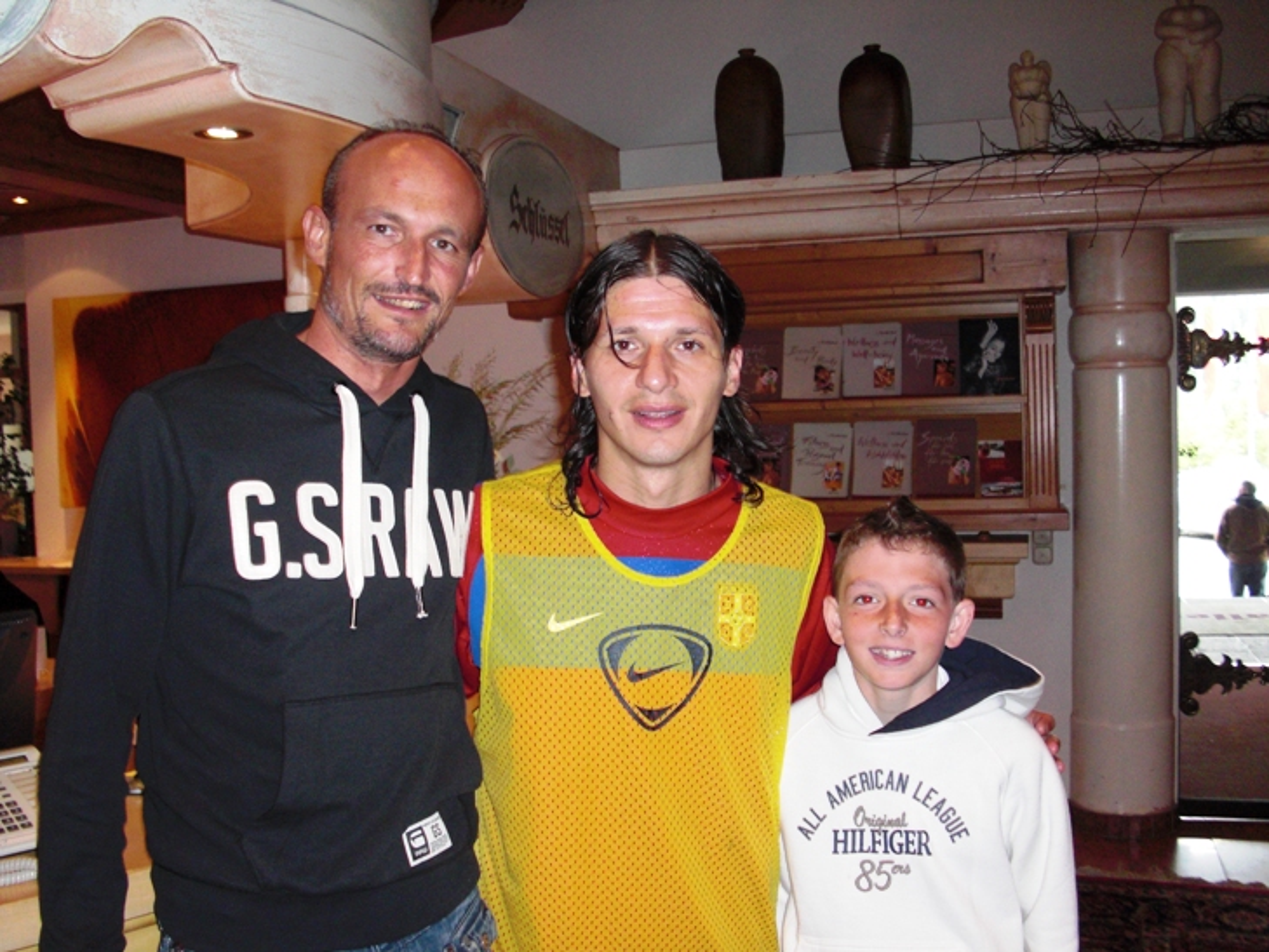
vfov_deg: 39.7
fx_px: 1320
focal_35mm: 36
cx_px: 634
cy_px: 476
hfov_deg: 51.3
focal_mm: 6.3
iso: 200
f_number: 2.8
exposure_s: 1/60
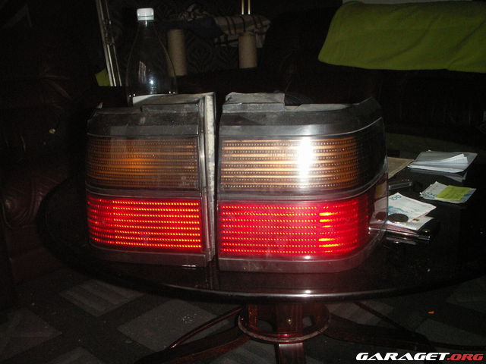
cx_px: 243
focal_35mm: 37
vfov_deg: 38.7
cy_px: 182
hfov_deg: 50.1
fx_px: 519
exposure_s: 1/40
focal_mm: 7.7
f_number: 3.5
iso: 160
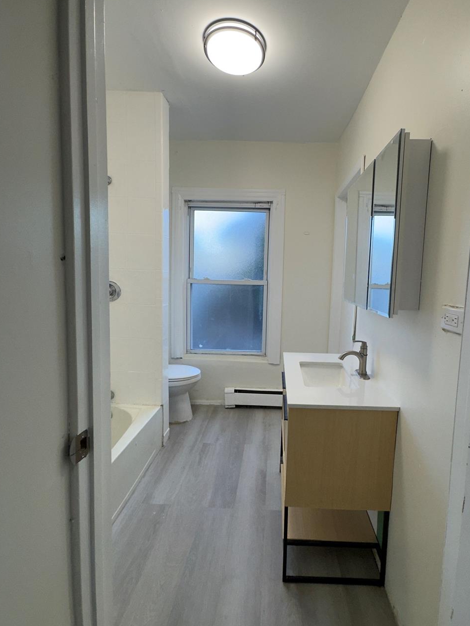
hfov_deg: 74.3
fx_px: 308
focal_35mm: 17
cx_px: 271
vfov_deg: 91.0
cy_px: 302
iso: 80
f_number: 2.2
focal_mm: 2.22
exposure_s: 1/120
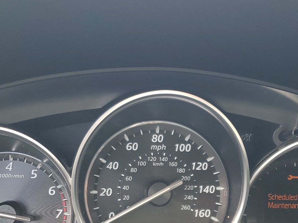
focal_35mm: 43
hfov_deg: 43.8
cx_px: 161
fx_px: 370
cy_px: 172
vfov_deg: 32.9
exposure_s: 1/120
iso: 71
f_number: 1.5
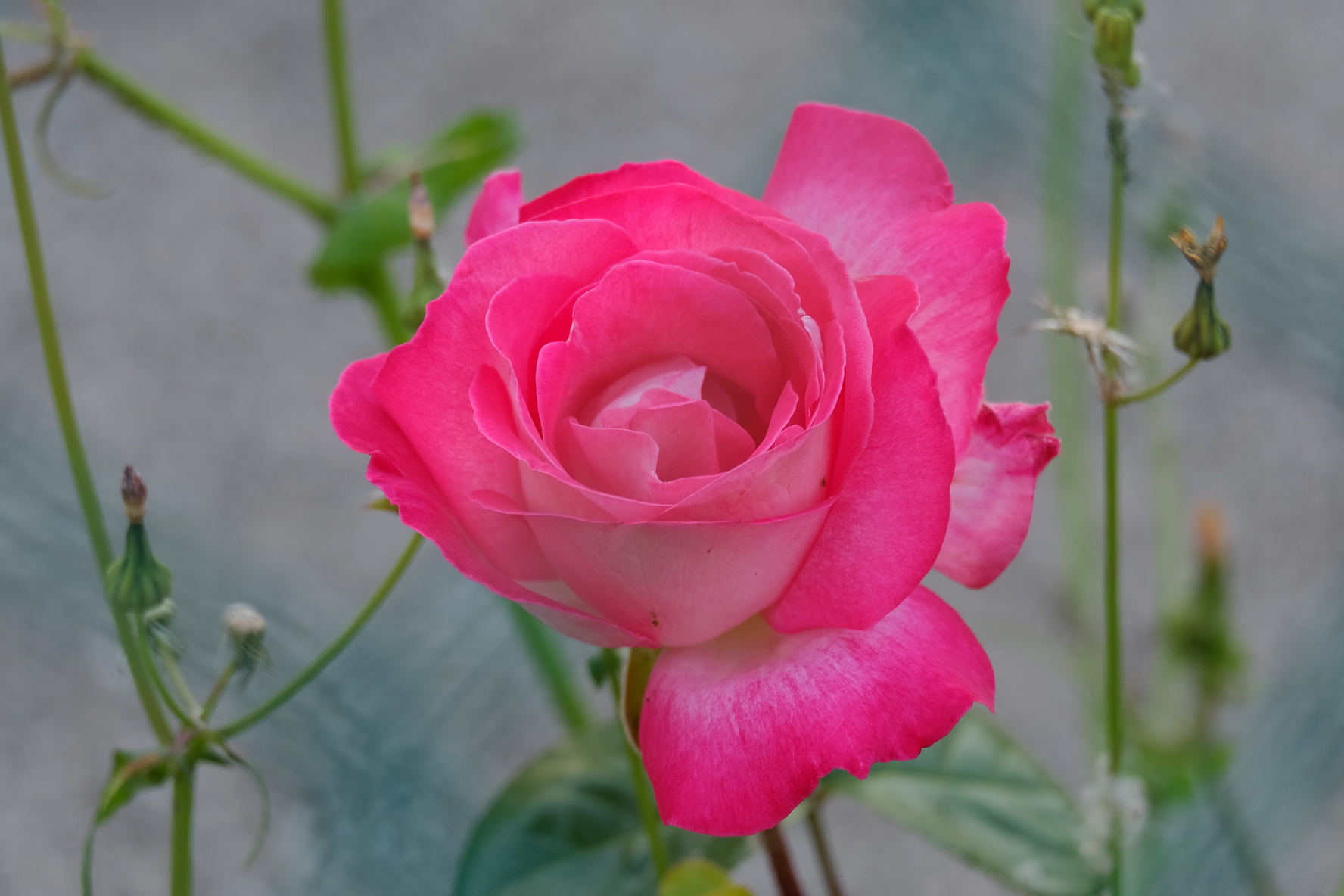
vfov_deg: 8.5
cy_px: 448
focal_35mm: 161
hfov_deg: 12.8
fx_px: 6010
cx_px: 672
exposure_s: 1/60
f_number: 5.6
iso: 250
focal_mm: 107.3
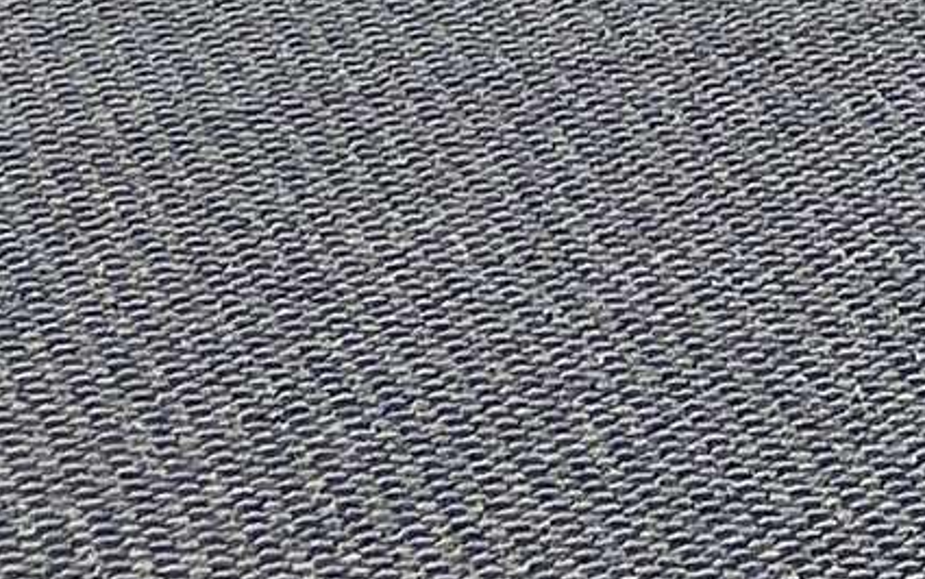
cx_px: 692
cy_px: -1720
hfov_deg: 10.5
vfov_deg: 5.7
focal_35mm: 199
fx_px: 5019
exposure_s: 1/120
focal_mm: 4.2
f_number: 1.6
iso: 100
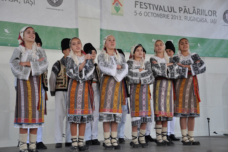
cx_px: 114
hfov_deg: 33.4
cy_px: 76
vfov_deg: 22.6
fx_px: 380
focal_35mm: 60
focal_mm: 40
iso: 400
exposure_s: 1/500
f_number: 4.5
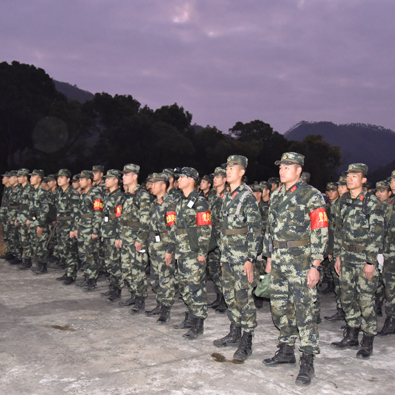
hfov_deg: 41.8
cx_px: 183
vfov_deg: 41.8
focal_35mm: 40
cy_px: 184
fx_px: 516
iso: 2200
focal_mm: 29
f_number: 4
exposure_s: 1/15
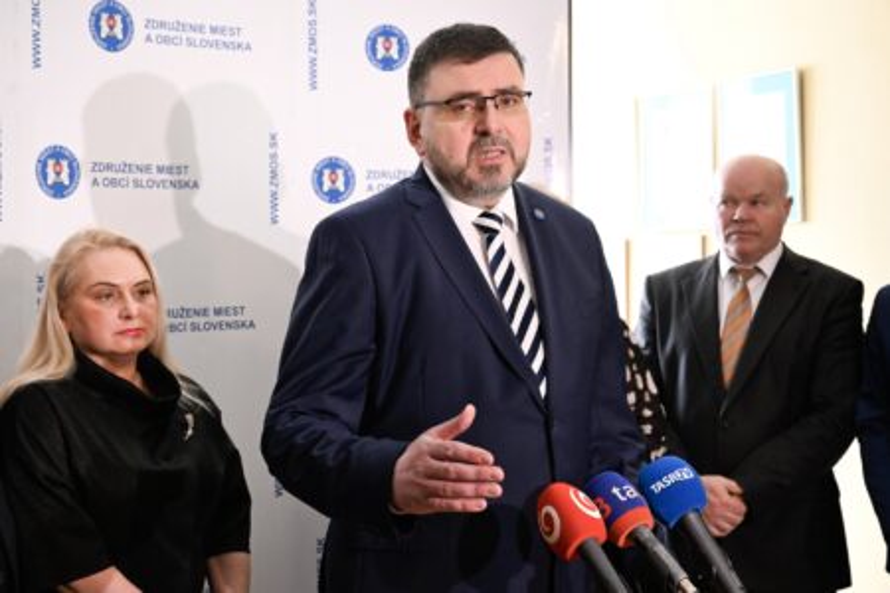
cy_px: 296
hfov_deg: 36.2
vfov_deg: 24.6
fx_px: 1360
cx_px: 445
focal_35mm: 55
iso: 3200
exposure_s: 1/160
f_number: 5
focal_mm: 55
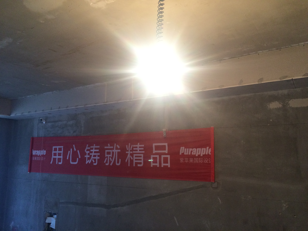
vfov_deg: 48.2
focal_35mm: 29
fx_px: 258
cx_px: 154
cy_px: 116
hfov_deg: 61.7
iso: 64
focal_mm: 4.15
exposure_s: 1/30
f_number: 2.2
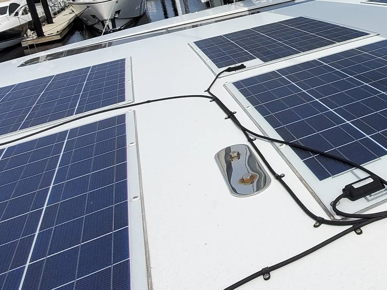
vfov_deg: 33.7
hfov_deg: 41.0
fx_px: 458
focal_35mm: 41
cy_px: 44
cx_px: 371
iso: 50
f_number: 2.2
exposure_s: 1/1946
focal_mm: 1.8
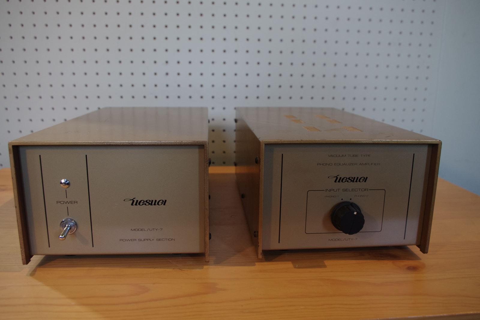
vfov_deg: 43.6
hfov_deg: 61.9
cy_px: 160
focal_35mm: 30
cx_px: 240
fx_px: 400
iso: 800
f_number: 5
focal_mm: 20
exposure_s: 1/50
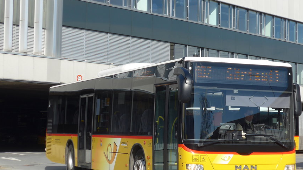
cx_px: 185
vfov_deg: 12.9
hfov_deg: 22.6
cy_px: 95
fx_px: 755
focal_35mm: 94
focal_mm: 12.7
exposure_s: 1/1000
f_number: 3.7
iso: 80
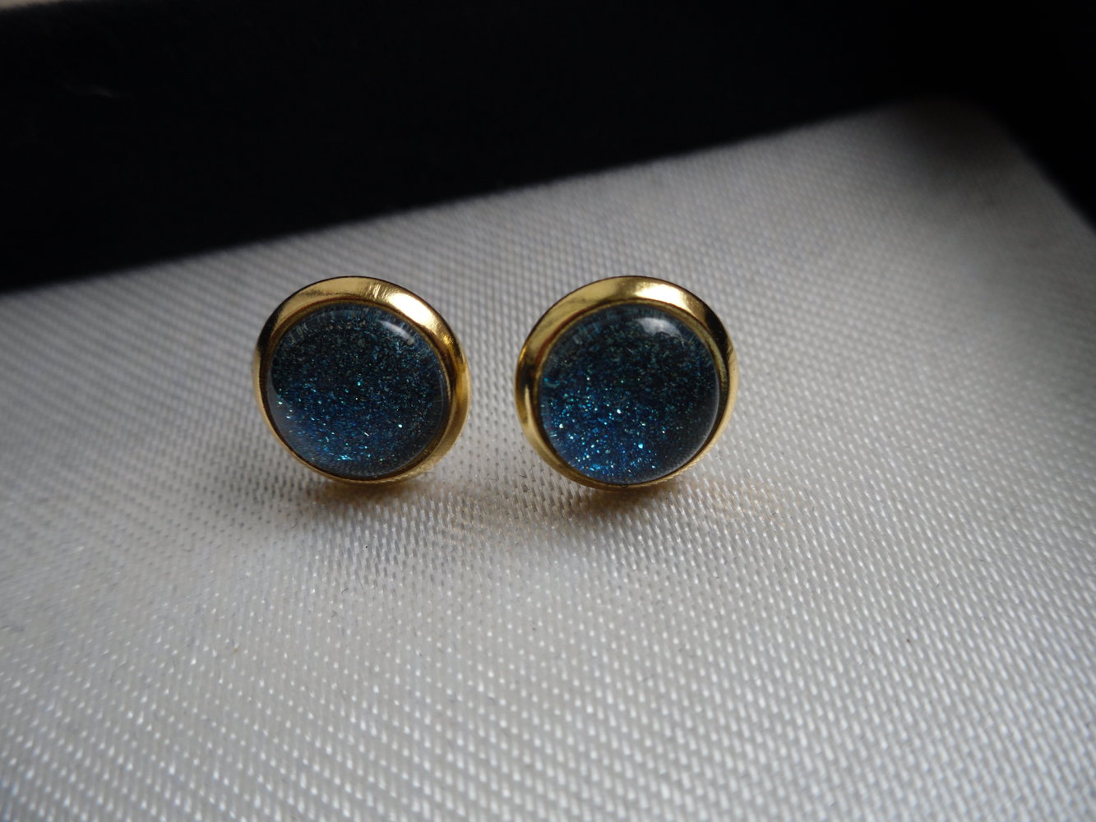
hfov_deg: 42.1
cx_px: 548
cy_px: 411
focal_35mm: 45
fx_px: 1425
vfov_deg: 32.2
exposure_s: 1/90
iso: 100
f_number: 3.5
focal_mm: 6.3
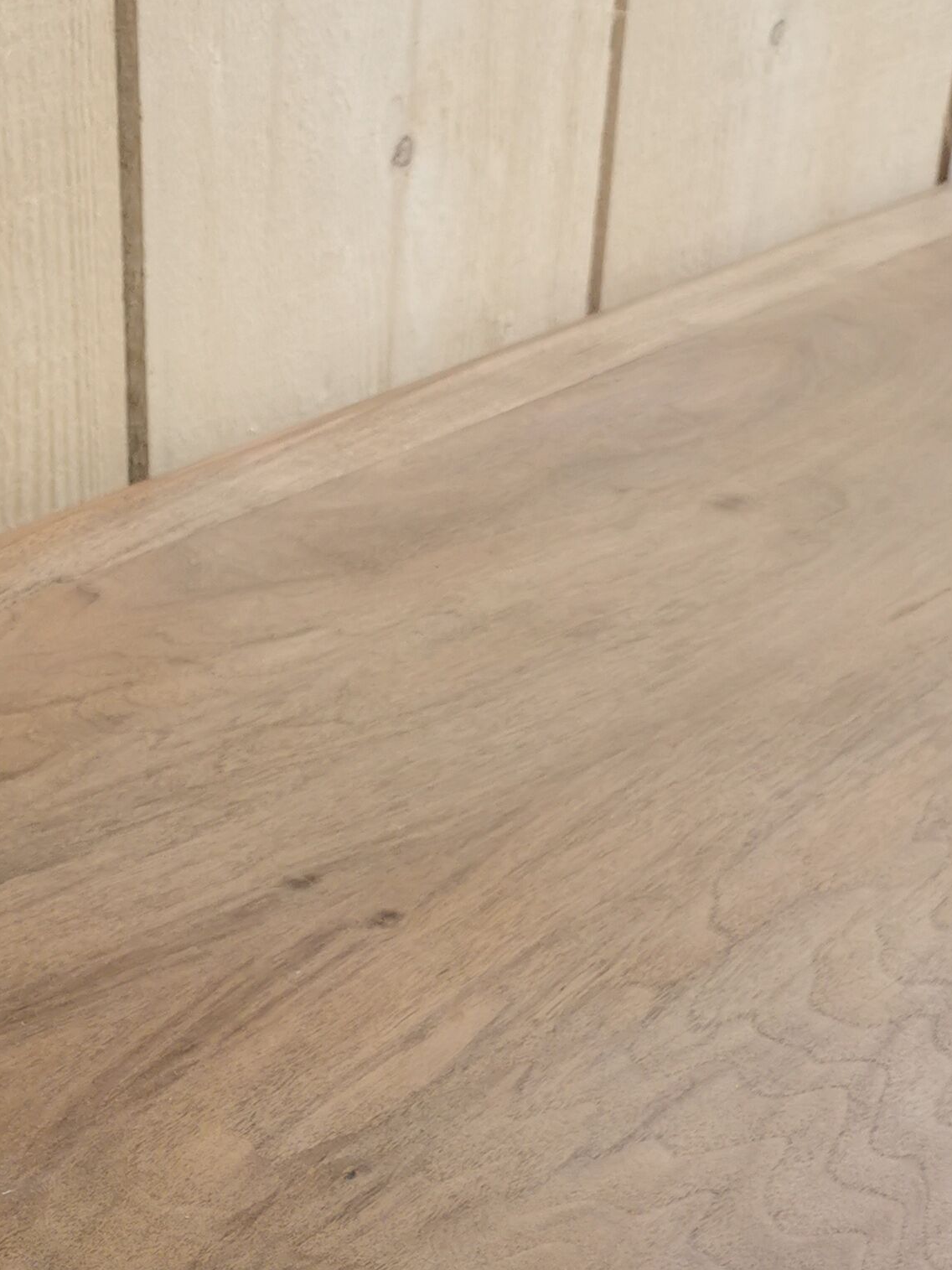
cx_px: 138
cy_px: 1298
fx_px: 2384
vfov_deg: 27.9
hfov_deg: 22.2
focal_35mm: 65
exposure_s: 1/100
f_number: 1.8
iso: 100
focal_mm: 5.58
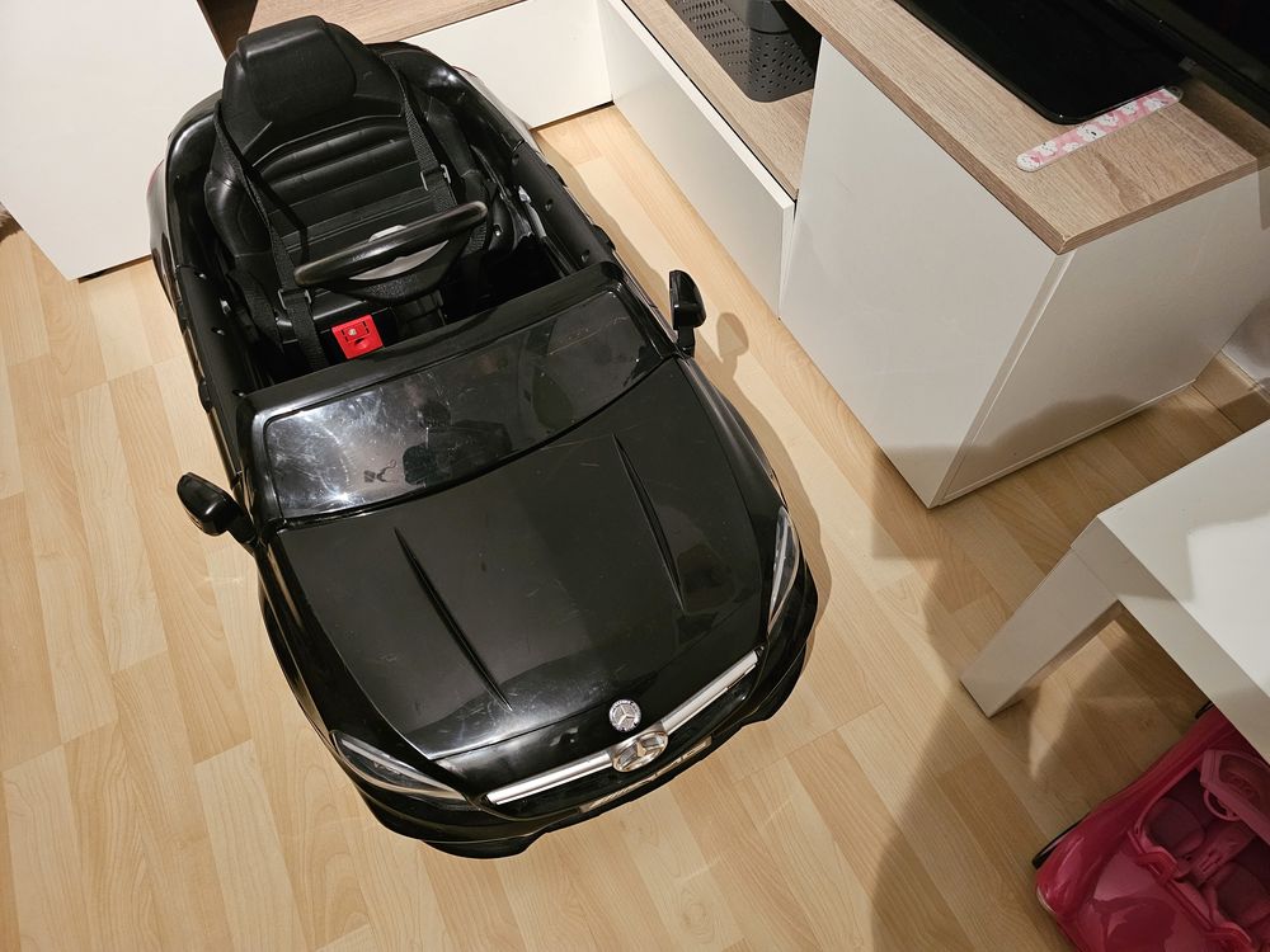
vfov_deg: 58.9
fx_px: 844
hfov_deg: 73.9
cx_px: 635
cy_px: 476
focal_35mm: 23
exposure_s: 1/25
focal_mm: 6.3
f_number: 1.7
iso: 640
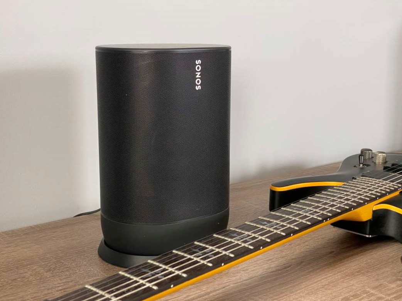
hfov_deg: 36.8
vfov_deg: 28.0
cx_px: 201
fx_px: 604
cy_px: 150
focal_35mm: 52
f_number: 2
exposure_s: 1/59
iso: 200
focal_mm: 6
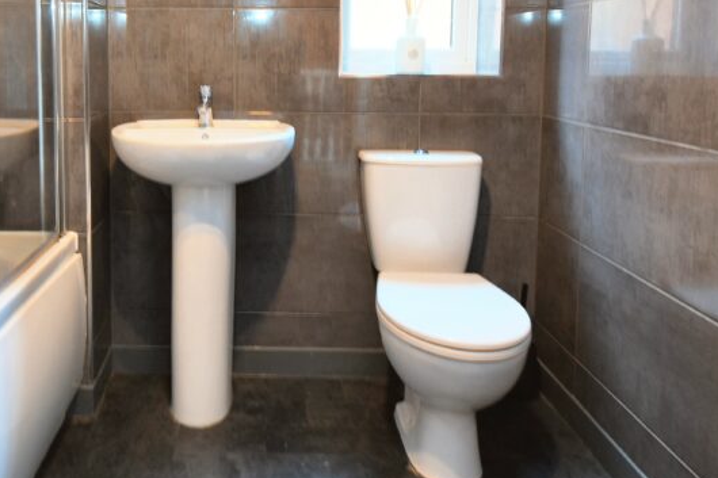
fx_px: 578
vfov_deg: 42.7
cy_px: 91
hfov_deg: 62.0
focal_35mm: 29
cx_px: 234
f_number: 3.5
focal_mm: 10
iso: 100
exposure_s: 1/1.67
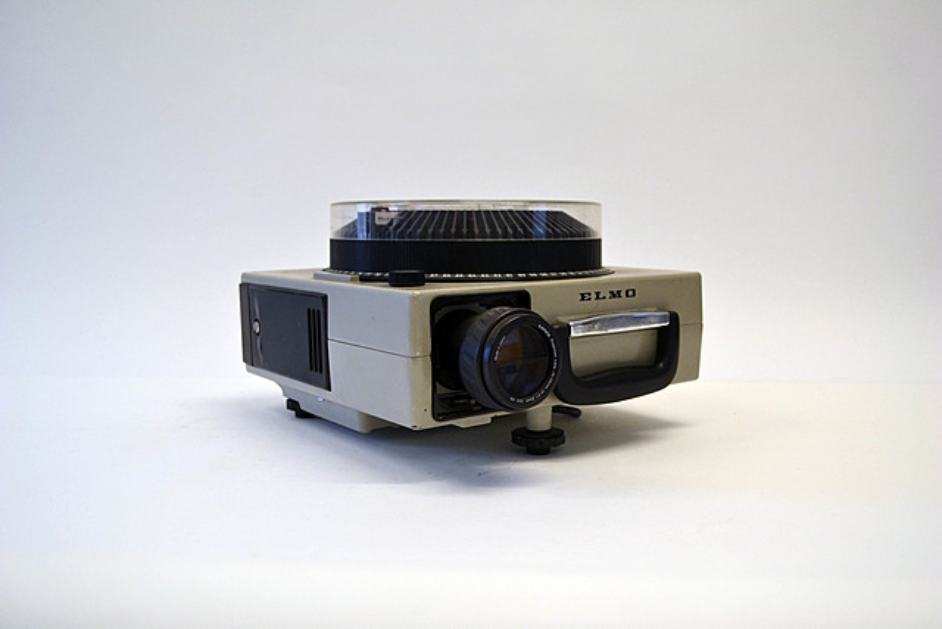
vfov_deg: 40.0
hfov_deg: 57.2
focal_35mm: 33
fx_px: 864
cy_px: 314
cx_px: 471
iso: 400
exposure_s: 1/60
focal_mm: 22
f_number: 4
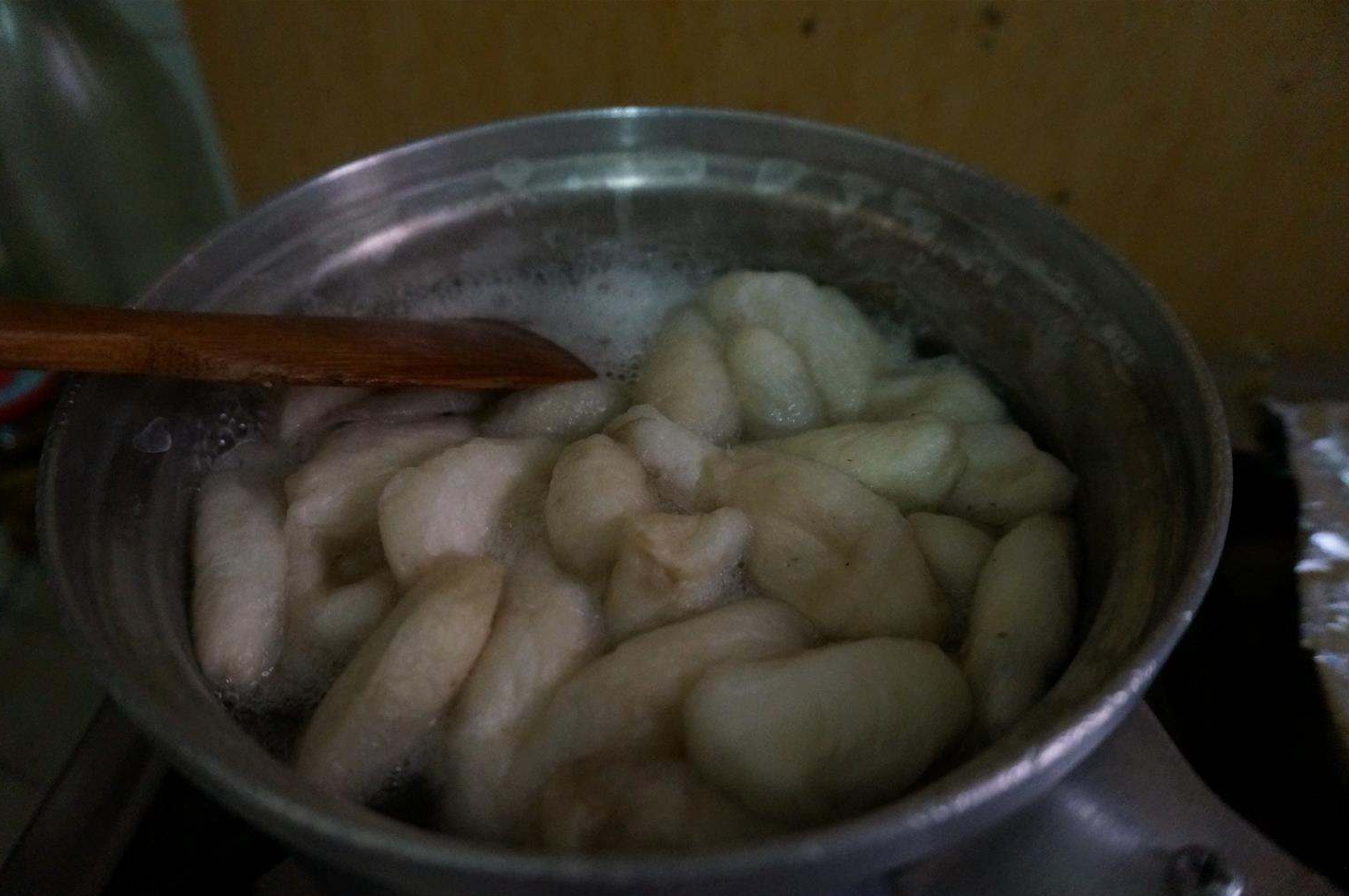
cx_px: 640
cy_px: 484
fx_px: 973
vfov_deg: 49.4
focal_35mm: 26
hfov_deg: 69.4
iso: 3200
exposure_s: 1/125
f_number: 3.5
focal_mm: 16
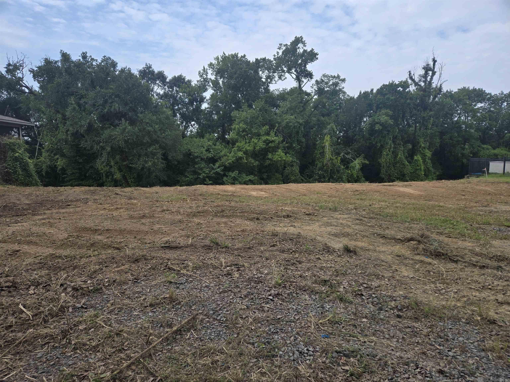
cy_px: 191
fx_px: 339
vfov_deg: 58.9
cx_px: 255
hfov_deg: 73.9
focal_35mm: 23
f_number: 1.8
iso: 25
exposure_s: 1/1024
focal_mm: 5.4
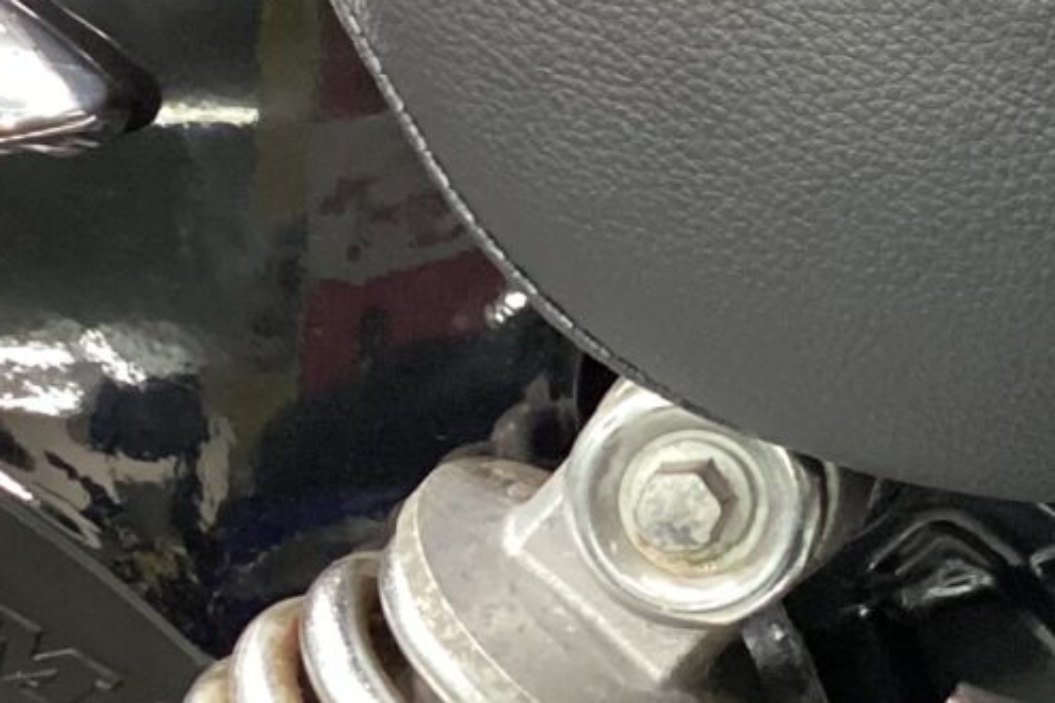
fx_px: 3663
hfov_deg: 15.0
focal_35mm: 125
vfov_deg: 10.8
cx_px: 1679
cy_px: -130
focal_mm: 3.3
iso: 400
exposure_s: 1/30
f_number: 2.4
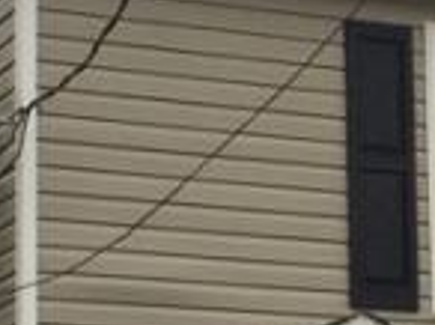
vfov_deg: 7.2
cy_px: 465
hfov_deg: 9.7
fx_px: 2559
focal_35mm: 204
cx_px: 393
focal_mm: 4.15
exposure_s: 1/775
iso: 32
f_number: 2.2
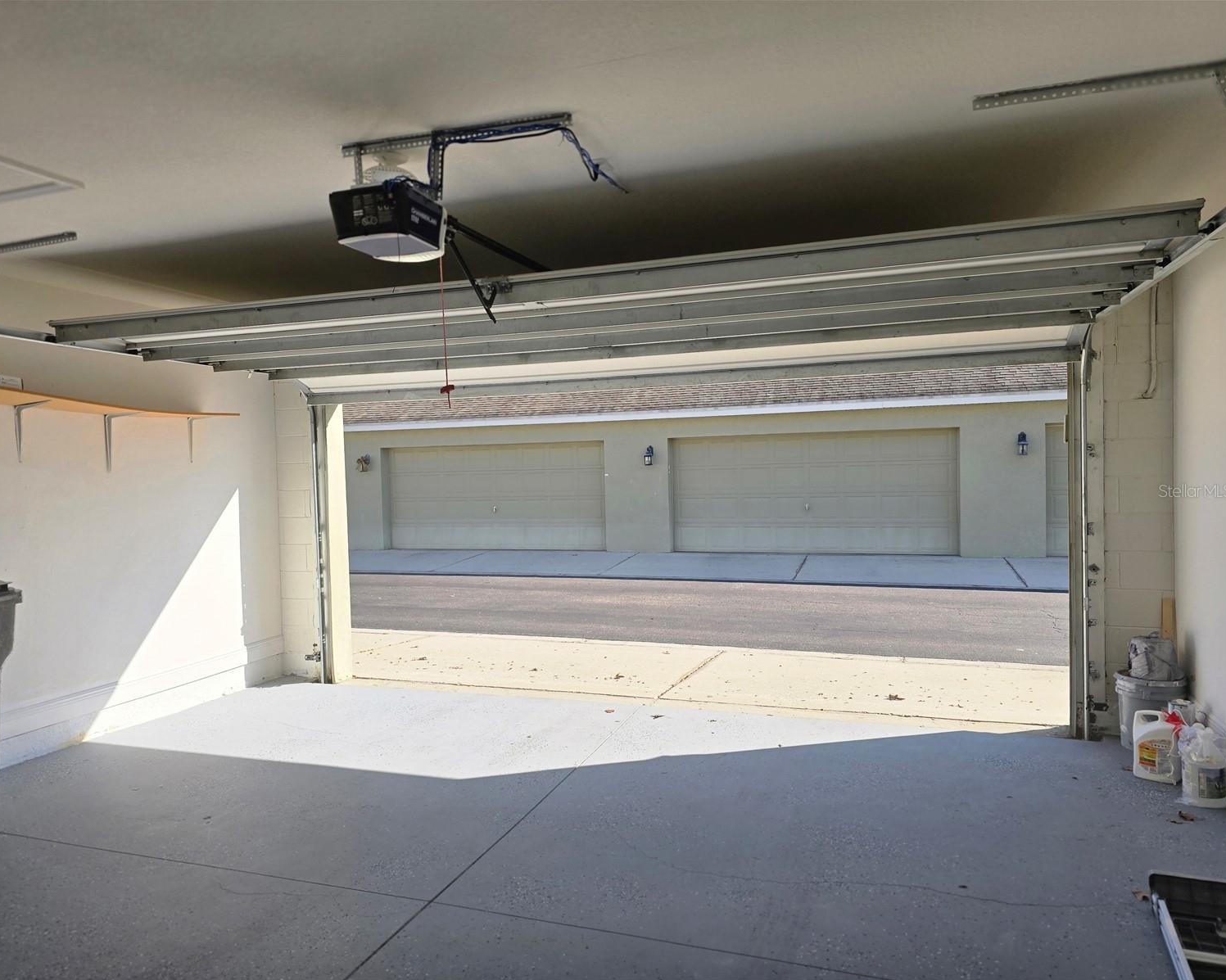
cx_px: 581
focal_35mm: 24
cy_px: 490
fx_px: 871
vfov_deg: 58.8
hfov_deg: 70.2
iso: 40
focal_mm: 6.3
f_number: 1.7
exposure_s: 1/2000
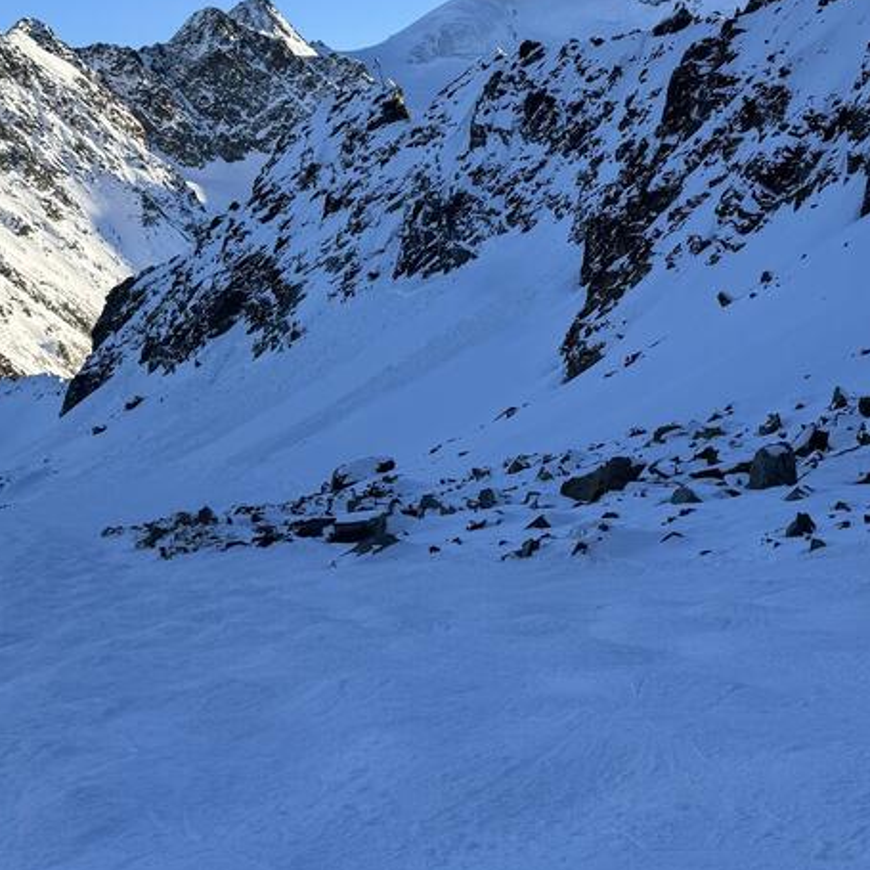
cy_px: 382
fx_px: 1365
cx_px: 464
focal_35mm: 48
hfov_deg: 35.3
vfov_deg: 35.3
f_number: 1.78
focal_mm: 6.76
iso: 80
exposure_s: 1/2252
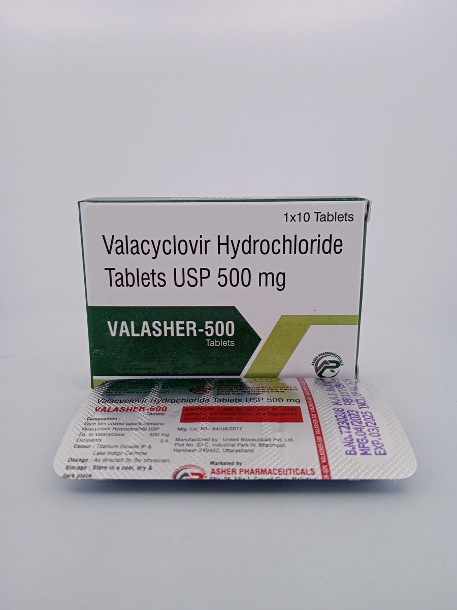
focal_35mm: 28
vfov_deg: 63.4
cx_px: 228
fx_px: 493
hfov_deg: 49.7
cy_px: 305
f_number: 2.2
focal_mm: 3.43
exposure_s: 1/170
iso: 113
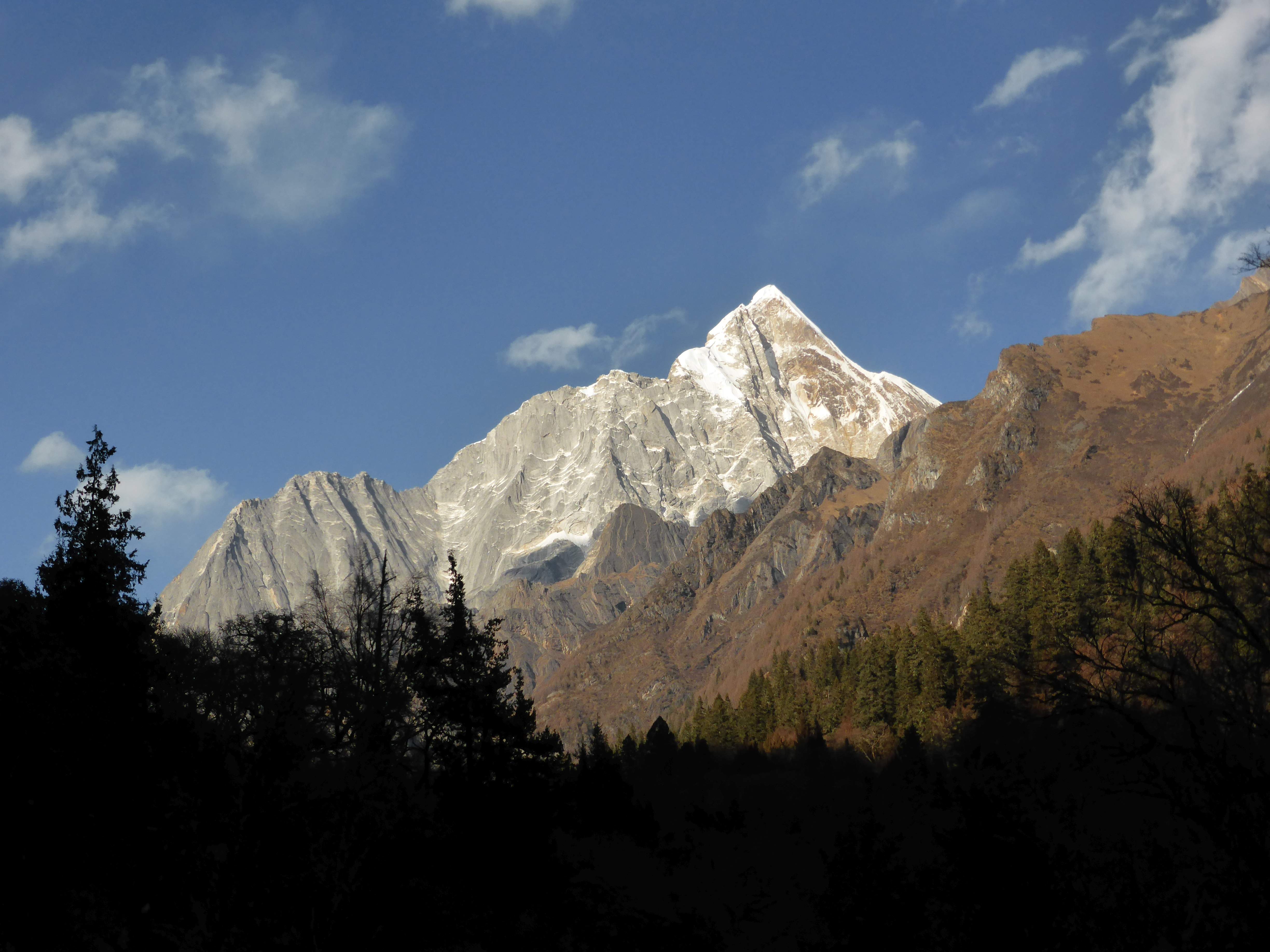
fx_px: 2275
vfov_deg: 23.7
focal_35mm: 62
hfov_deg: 31.2
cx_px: 635
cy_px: 476
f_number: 4.8
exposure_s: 1/800
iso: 160
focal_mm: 11
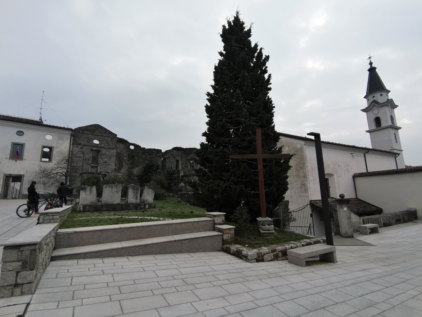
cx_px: 213
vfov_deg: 71.6
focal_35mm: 18
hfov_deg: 87.8
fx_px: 219
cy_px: 152
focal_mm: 2.23
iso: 50
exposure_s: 1/1255
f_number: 2.2
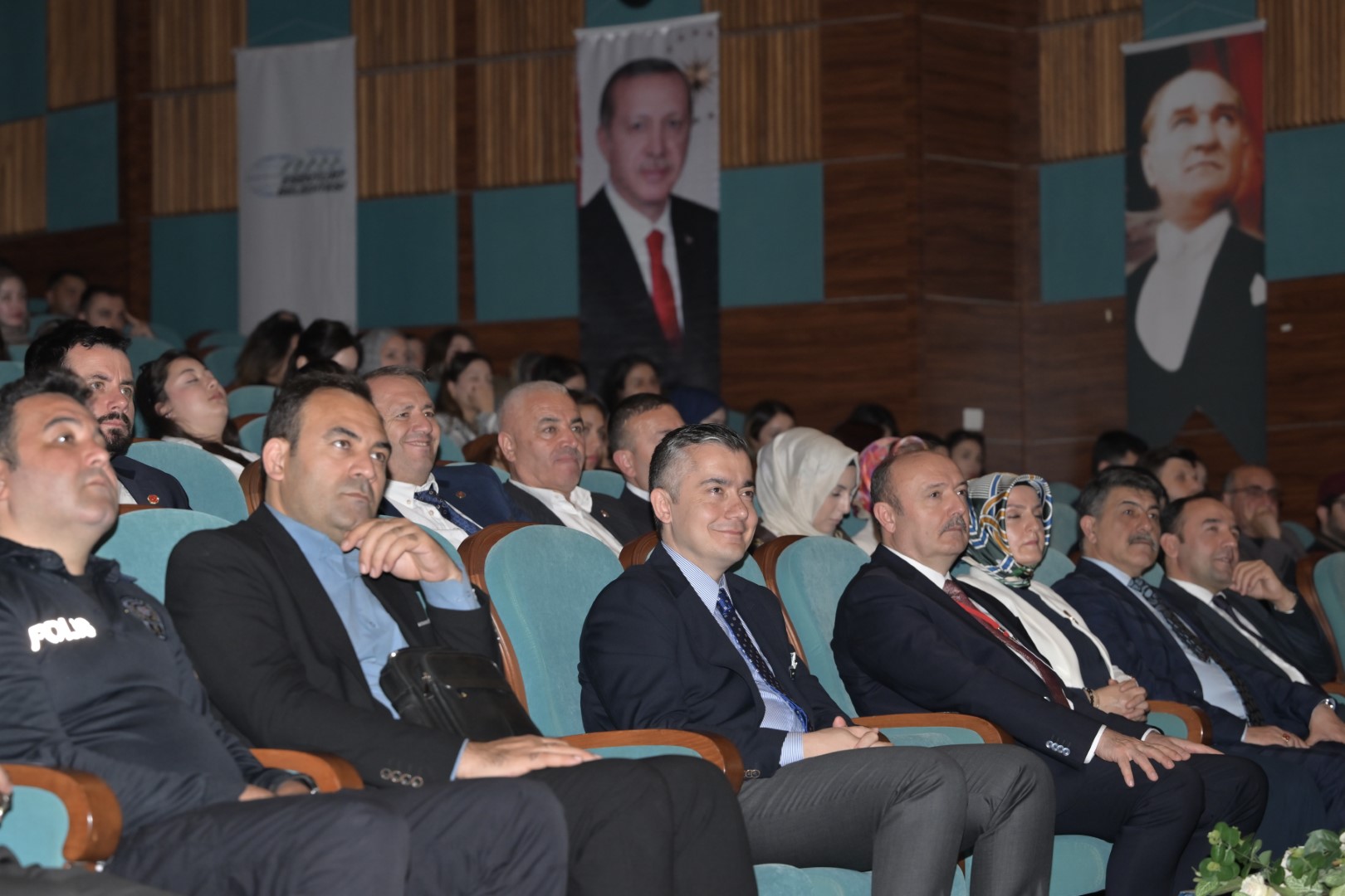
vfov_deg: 17.5
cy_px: 448
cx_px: 672
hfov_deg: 26.0
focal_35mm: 78
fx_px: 2914
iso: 500
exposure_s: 1/200
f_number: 3.5
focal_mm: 78
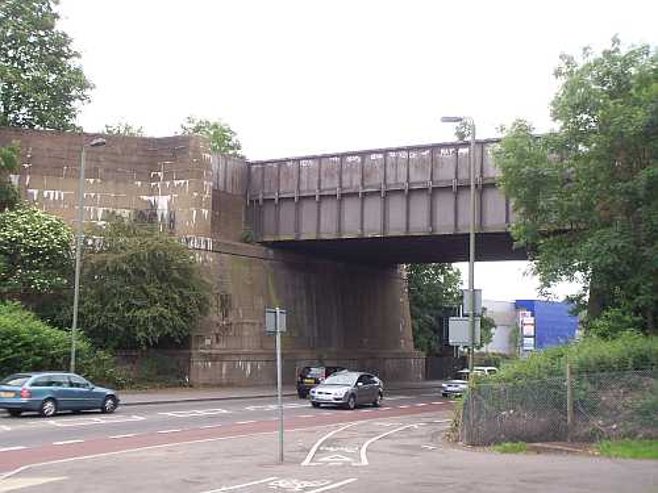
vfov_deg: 29.7
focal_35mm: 49
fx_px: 931
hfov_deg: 38.9
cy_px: 246
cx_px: 329
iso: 80
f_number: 4
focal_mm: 8
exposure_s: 1/80
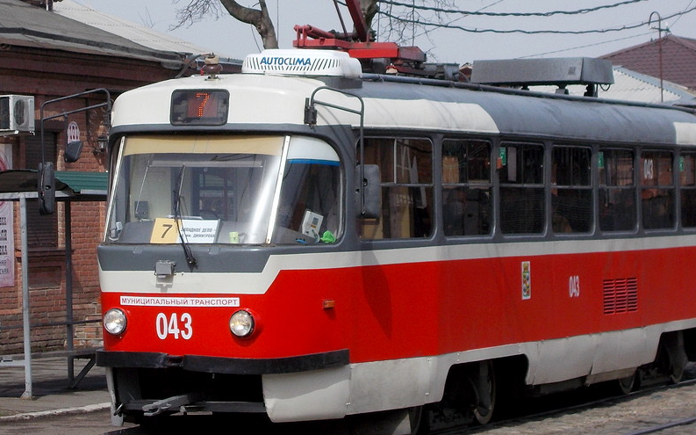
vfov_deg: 9.5
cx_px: 333
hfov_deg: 15.2
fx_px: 2617
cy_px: 109
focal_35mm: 138
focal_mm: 15.4
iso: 80
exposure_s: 1/500
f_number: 6.3
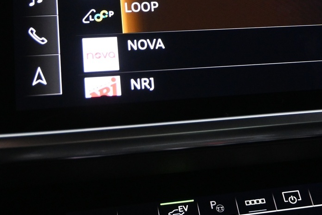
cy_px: -6
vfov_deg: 16.9
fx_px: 704
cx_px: 234
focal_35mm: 79
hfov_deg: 25.5
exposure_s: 1/50
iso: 2500
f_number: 4
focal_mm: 22.5
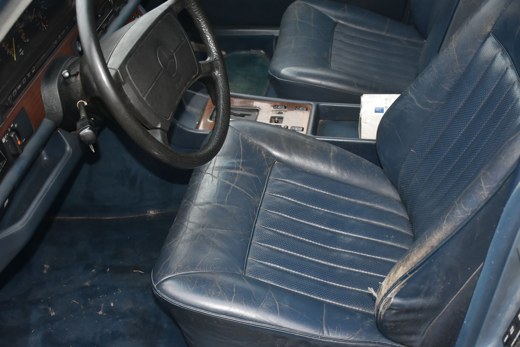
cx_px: 260
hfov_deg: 43.6
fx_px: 650
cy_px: 174
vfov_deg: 29.9
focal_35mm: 45
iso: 800
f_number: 4
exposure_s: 1/60
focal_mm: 30
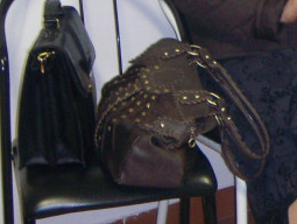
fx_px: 1022
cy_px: 66
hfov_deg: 15.3
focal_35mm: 119
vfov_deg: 12.5
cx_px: 444
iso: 200
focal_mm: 6.4
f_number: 3.5
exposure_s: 1/9.93
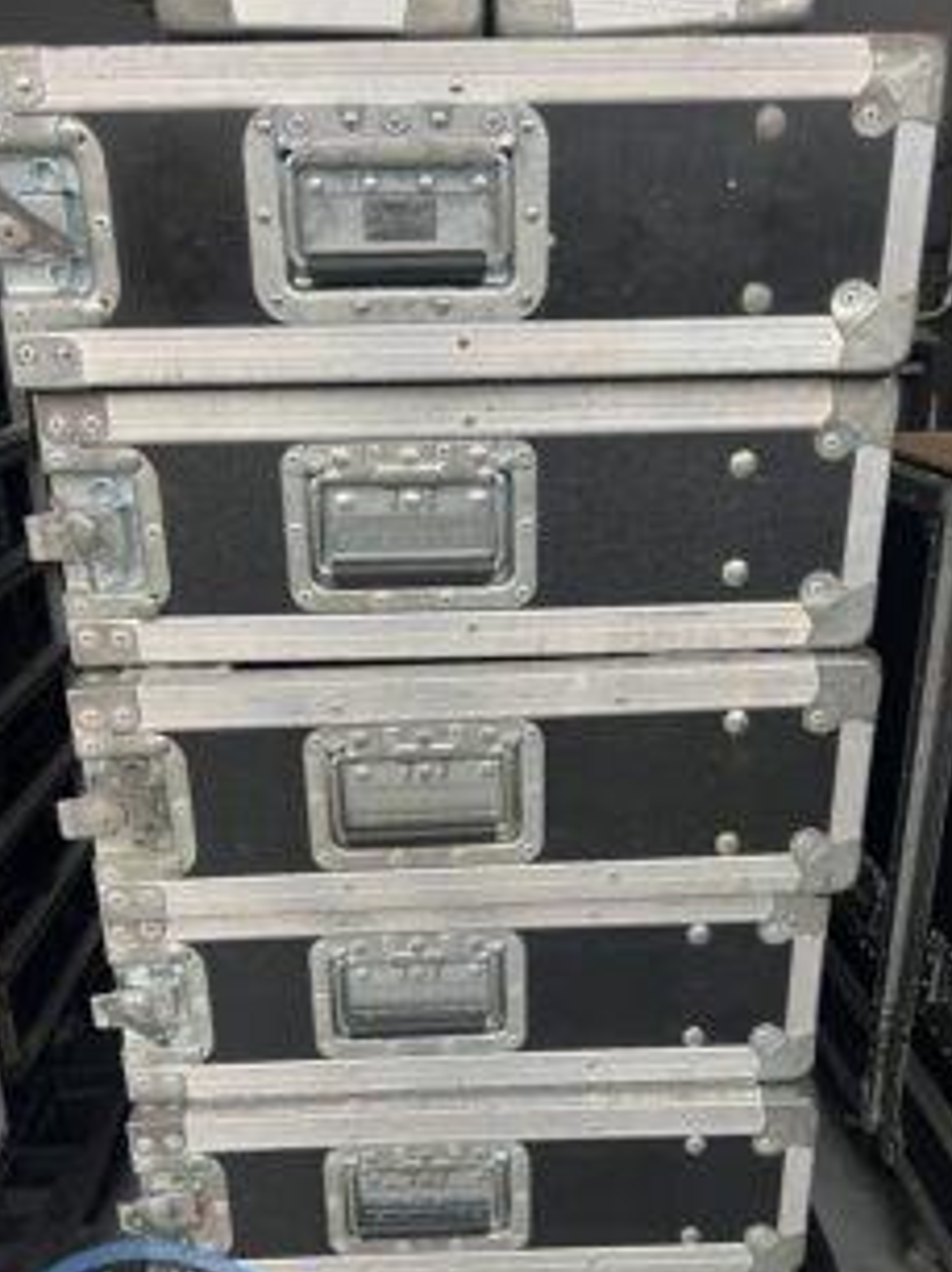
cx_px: 474
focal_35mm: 34
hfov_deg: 41.7
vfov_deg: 53.3
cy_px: 811
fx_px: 1248
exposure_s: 1/50
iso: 64
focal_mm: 5.7
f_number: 1.5
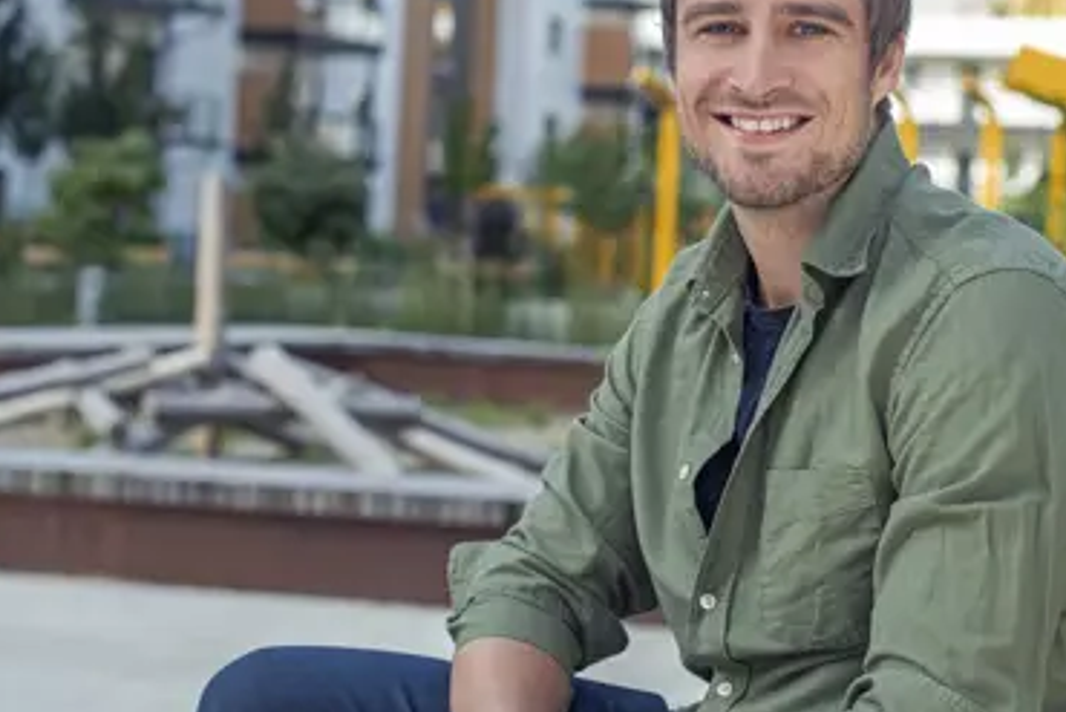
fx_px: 2399
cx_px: 743
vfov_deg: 16.9
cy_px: 366
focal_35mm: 81
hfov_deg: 24.9
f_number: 4
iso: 64
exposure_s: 1/125
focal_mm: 50
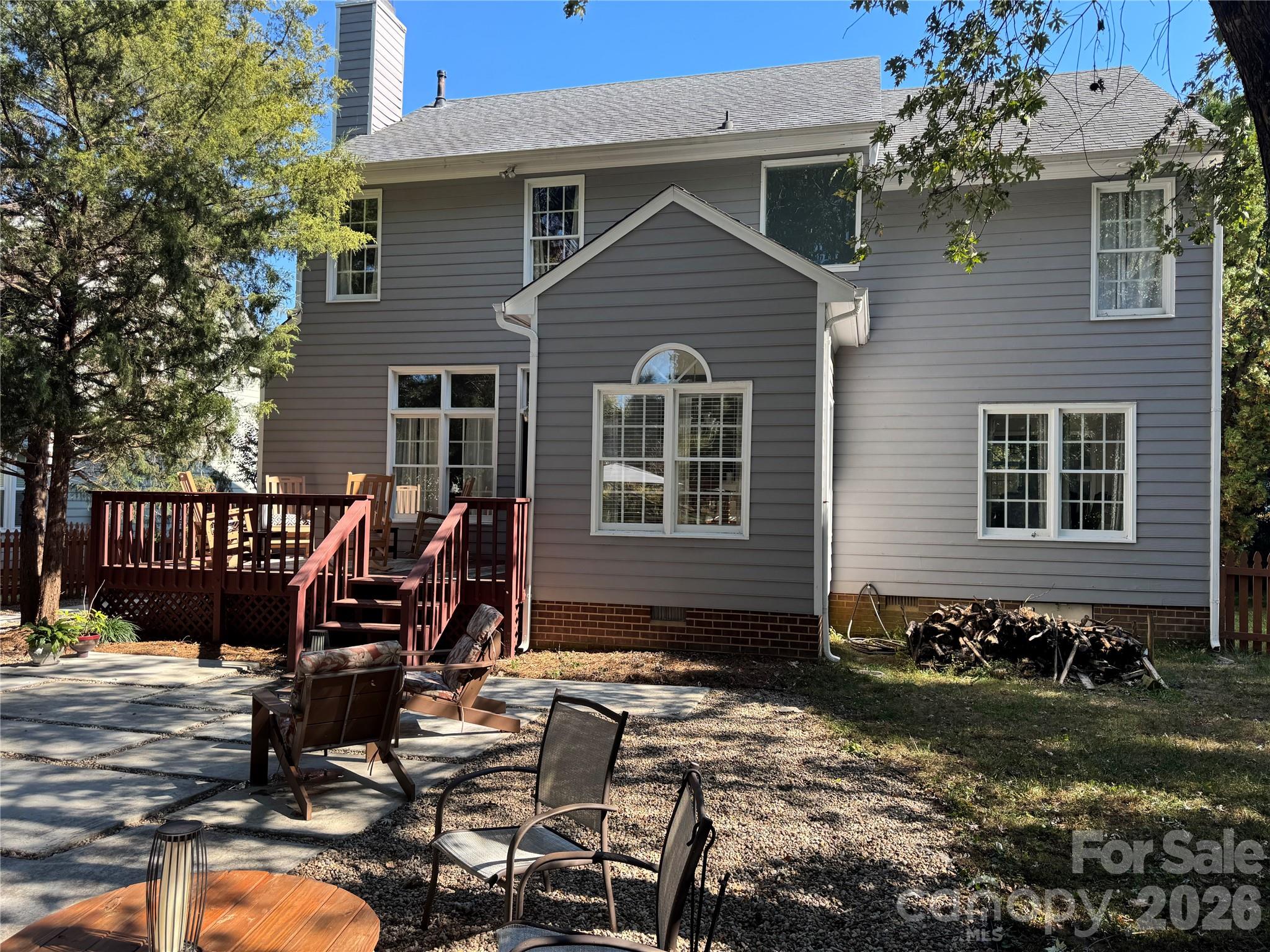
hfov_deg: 71.6
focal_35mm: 24
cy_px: 476
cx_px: 635
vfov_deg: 56.8
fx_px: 881
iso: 80
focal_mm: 6.76
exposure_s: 1/773
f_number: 1.78
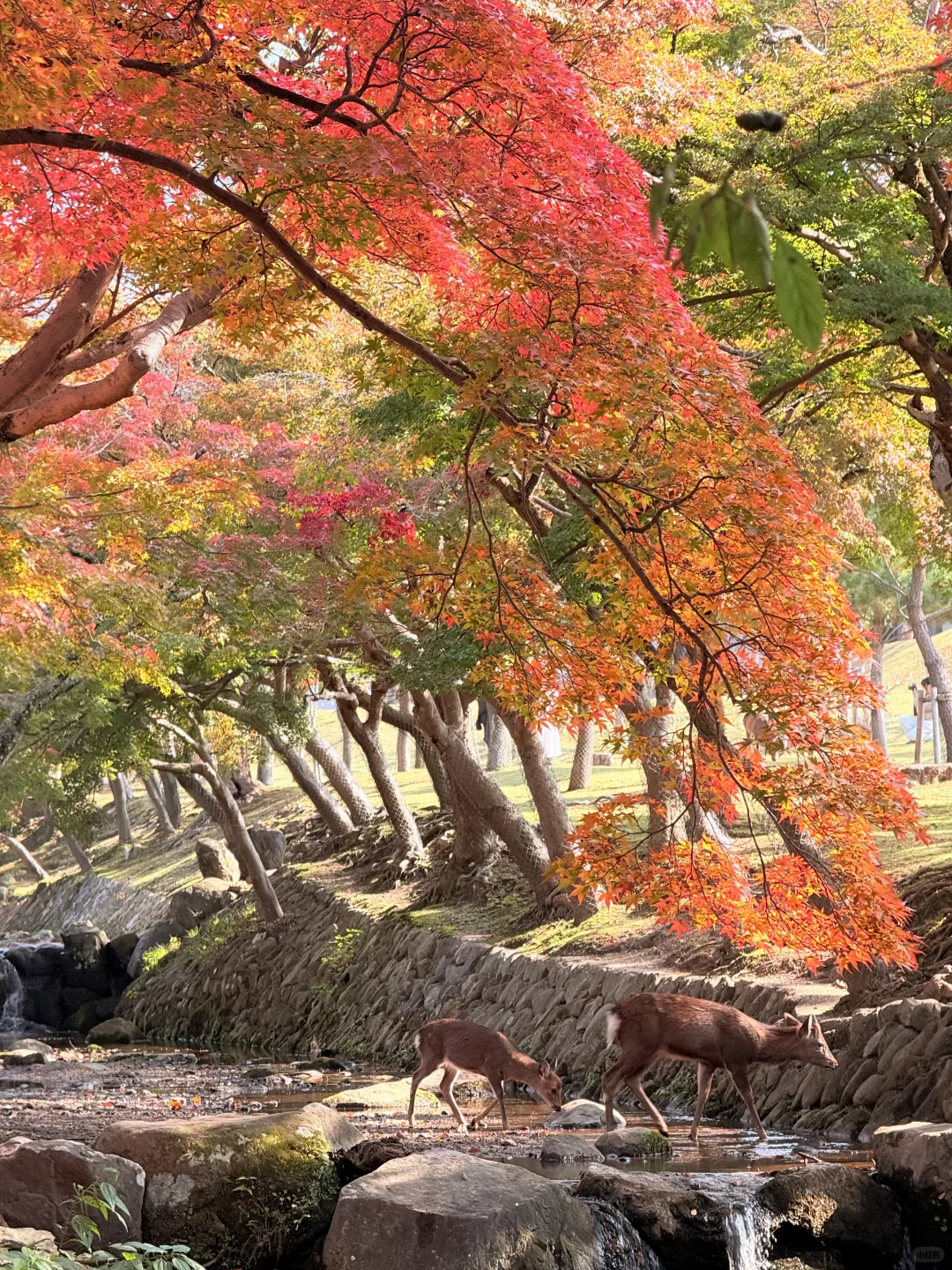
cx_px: 476
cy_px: 635
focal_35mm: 120
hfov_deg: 12.3
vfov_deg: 16.4
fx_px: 4400
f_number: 2.8
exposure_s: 1/115
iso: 50
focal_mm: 15.66
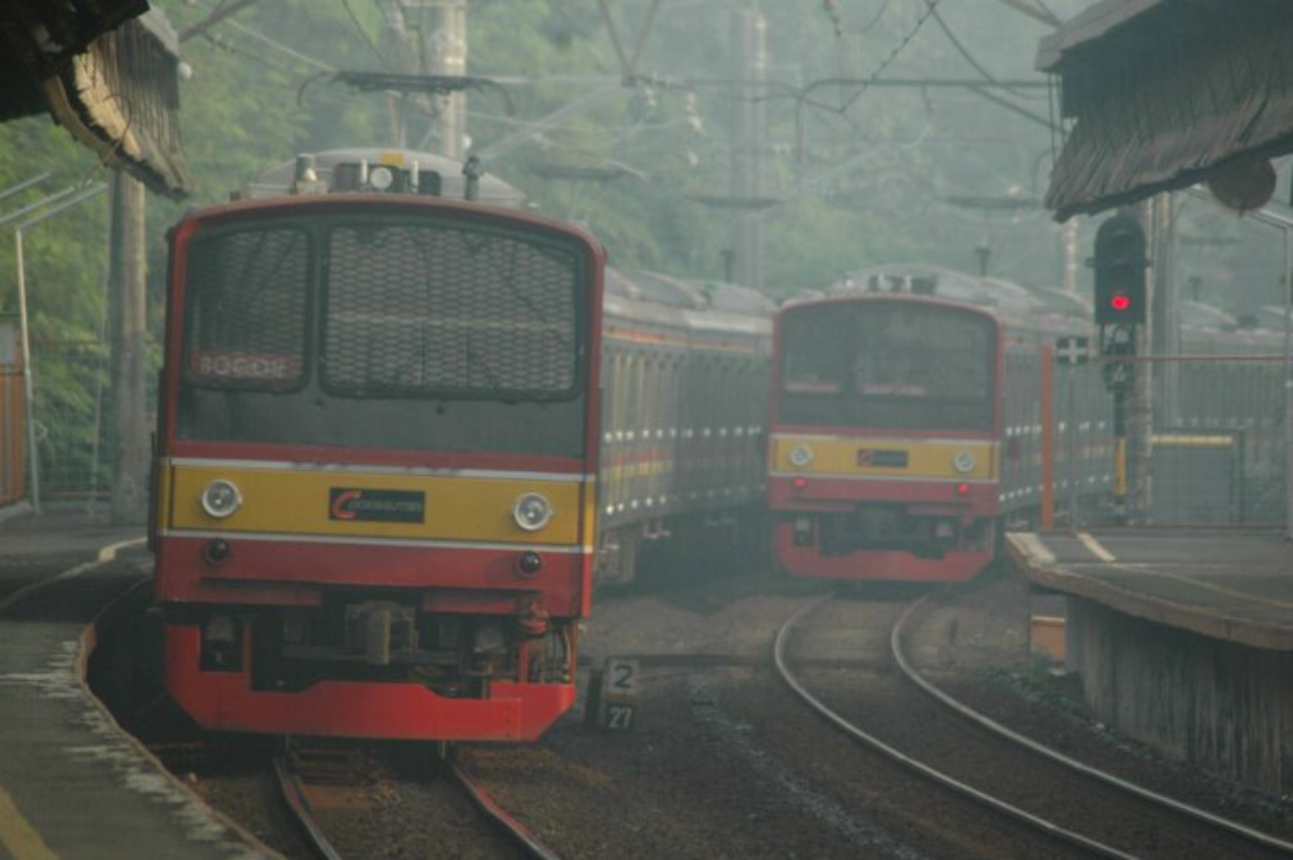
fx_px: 16152
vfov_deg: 3.1
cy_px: 430
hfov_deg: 4.6
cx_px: 646
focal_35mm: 450
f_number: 5.6
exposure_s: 1/320
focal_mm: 300
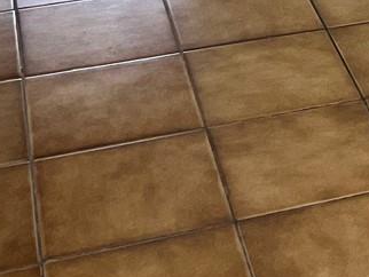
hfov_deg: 14.1
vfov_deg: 10.1
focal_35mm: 129
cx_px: 596
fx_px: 1376
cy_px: -377
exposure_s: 1/60
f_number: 1.6
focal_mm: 5.1
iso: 200
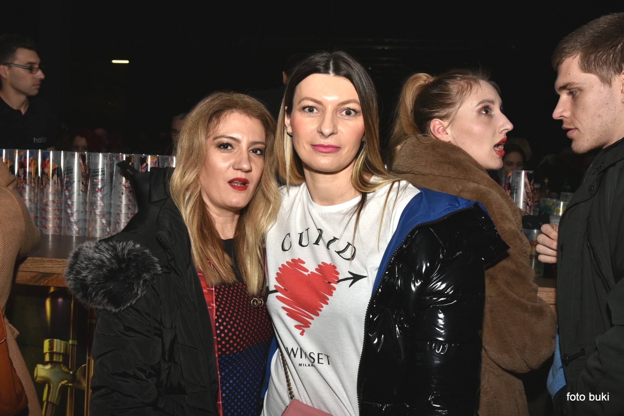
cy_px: 208
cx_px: 312
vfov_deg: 35.1
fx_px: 659
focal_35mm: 38
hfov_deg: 50.7
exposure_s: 1/250
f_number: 8
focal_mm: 38
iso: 500
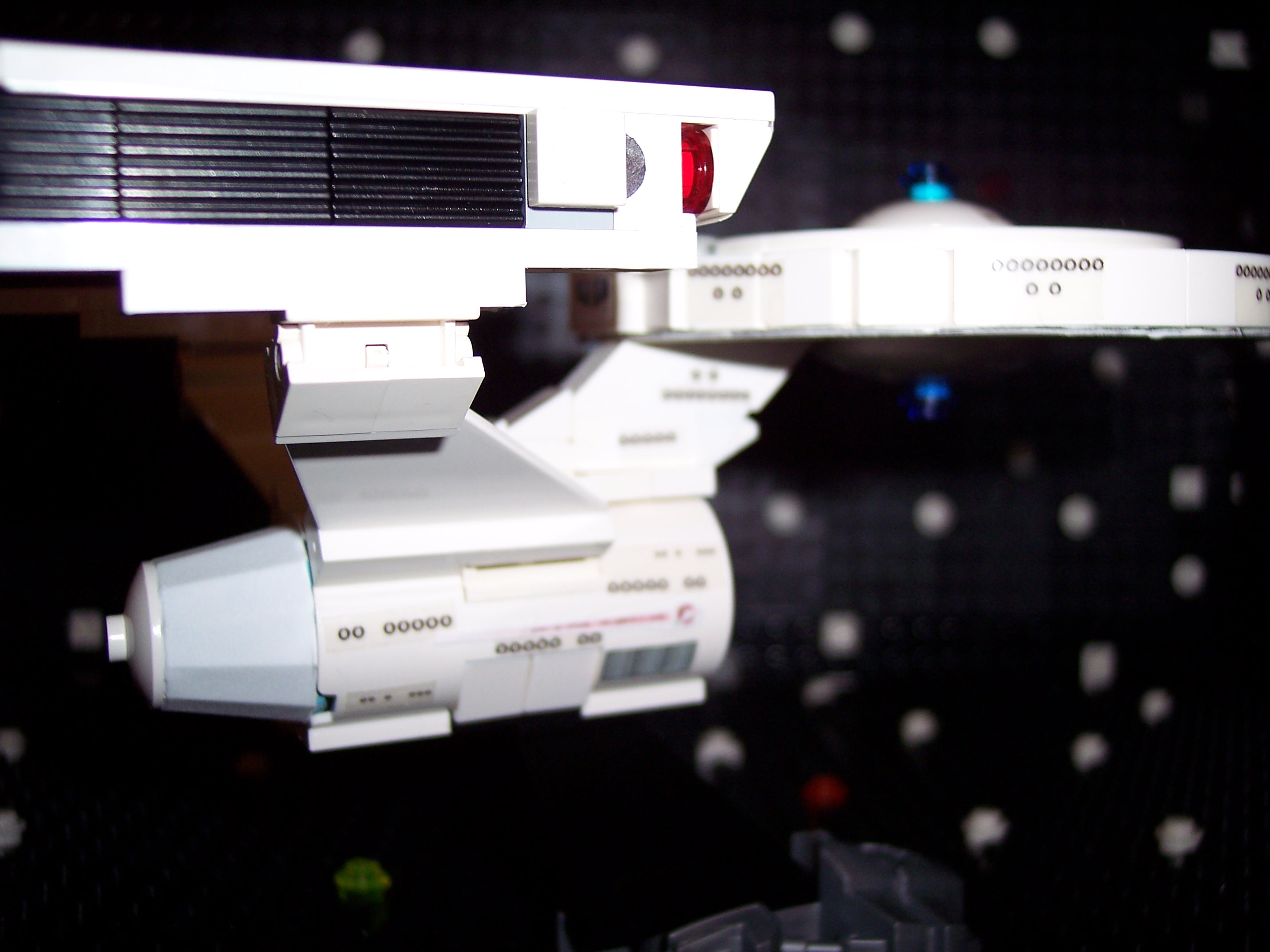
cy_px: 476
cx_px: 635
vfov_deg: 36.8
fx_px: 1431
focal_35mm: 39
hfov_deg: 47.9
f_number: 2.8
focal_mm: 8
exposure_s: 1/60
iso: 100
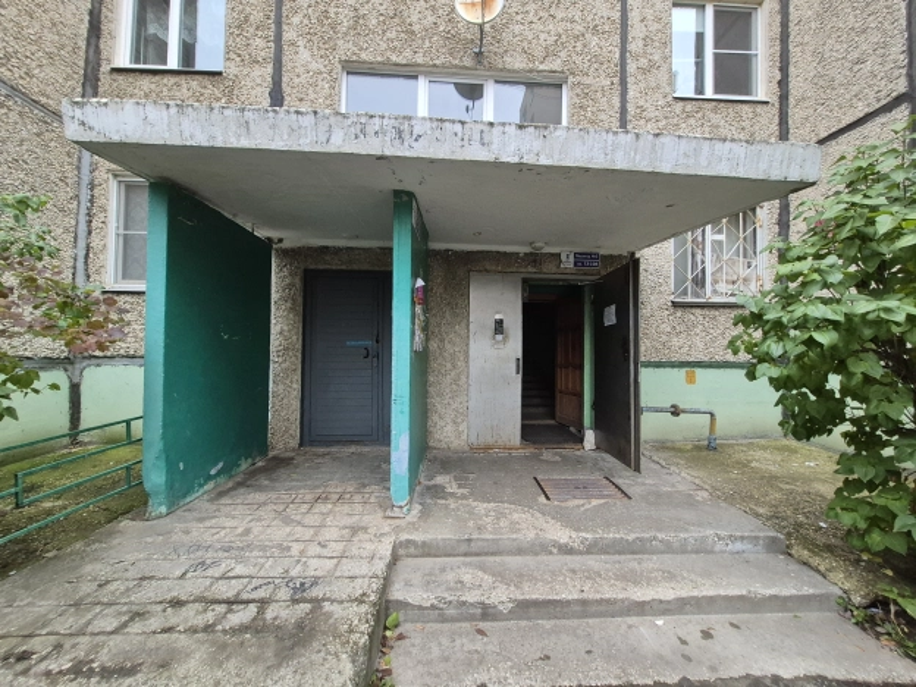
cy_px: 344
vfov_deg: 89.9
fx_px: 344
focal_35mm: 13
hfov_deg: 106.2
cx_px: 458
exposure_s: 1/100
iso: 250
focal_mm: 1.74
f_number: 2.2
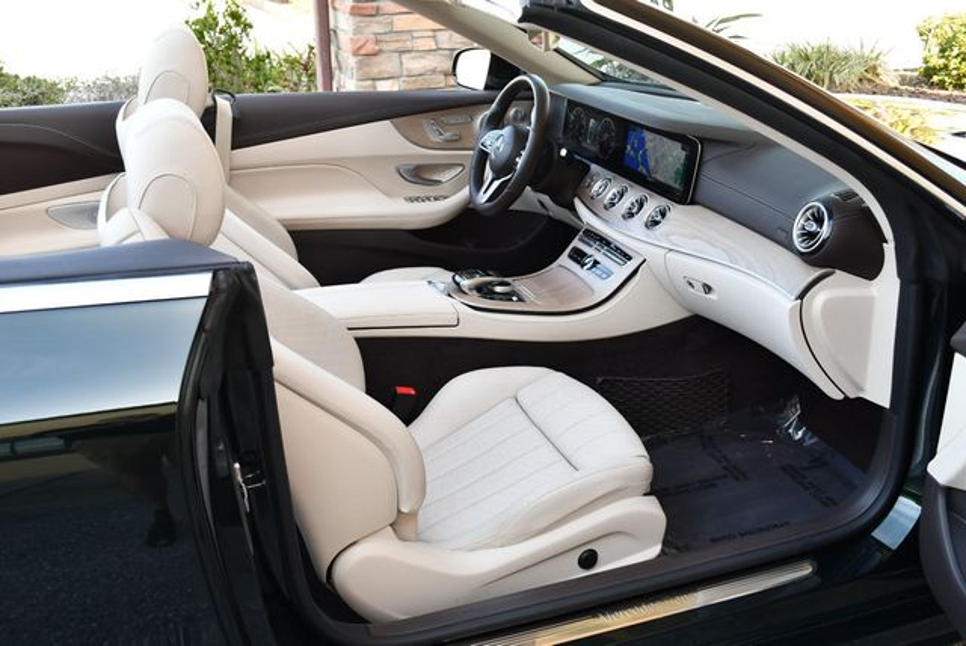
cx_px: 483
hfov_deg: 53.1
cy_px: 323
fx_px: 967
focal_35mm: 36
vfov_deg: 36.9
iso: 400
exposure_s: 1/250
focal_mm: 18
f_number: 4
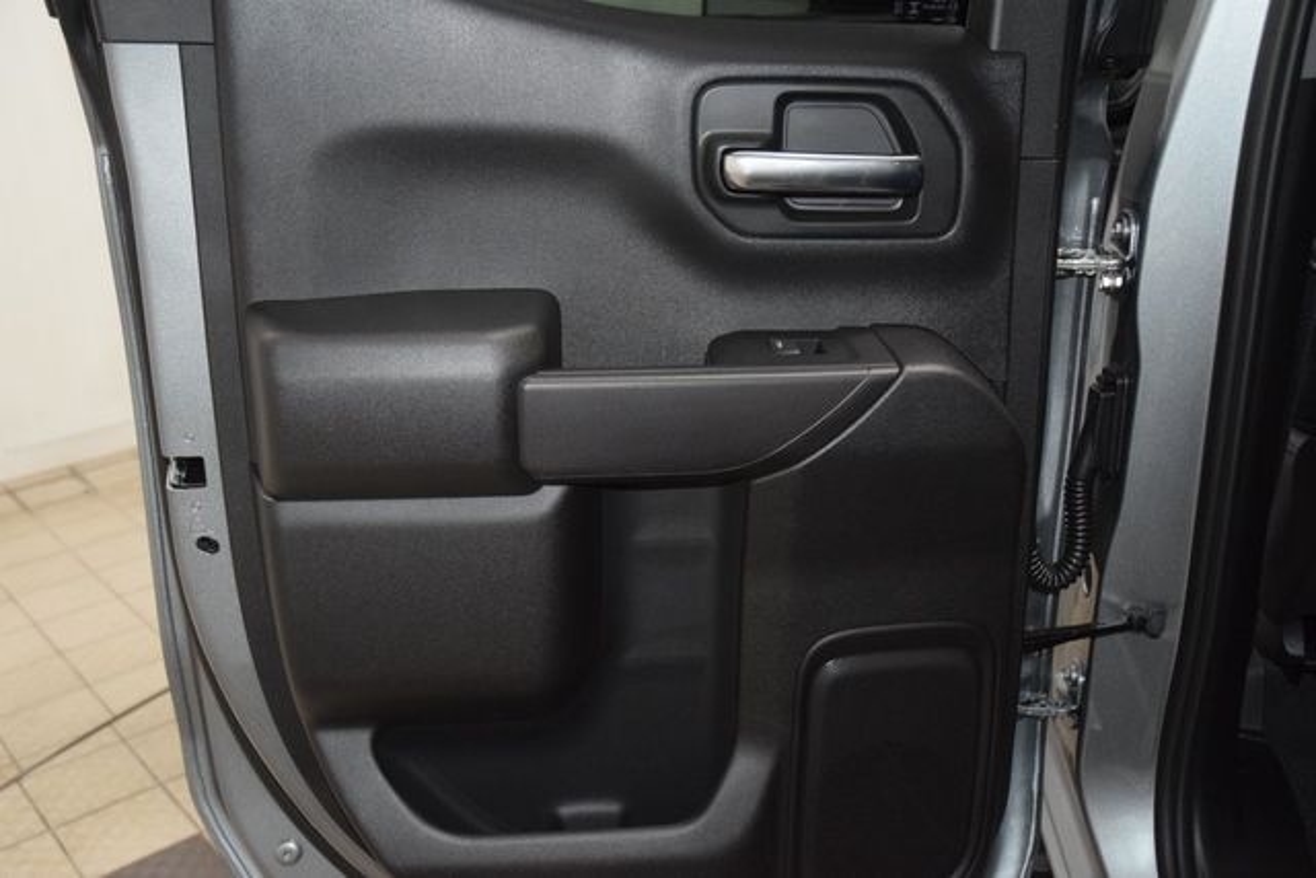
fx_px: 1316
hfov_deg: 53.1
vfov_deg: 36.9
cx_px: 658
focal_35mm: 36
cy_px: 439
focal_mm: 24
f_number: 3.8
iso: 2500
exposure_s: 1/125
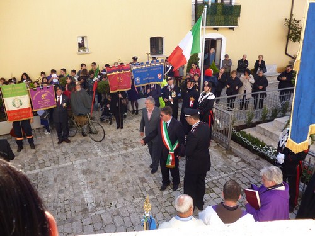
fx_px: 255
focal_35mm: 28
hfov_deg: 63.4
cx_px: 158
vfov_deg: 49.7
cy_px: 118
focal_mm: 5
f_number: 3.1
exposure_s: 1/250
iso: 100
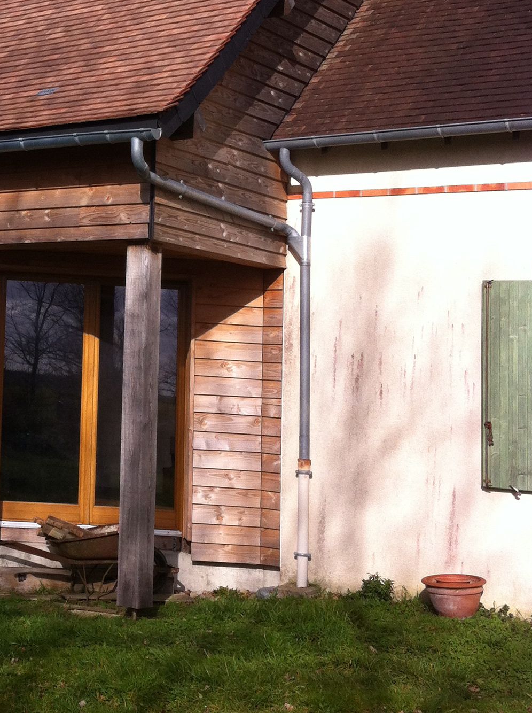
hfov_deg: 21.0
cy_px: 277
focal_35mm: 68
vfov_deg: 28.5
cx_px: 30
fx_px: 1397
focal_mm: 3.85
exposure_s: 1/1257
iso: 80
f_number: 2.8
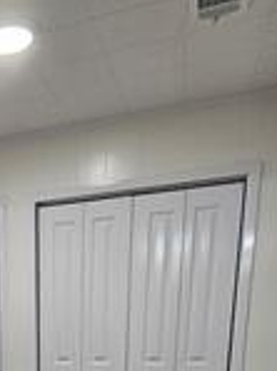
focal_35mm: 42
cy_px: 431
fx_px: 450
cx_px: -35
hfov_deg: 30.3
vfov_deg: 36.2
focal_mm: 2.2
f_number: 2.2
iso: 250
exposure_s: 1/77.4
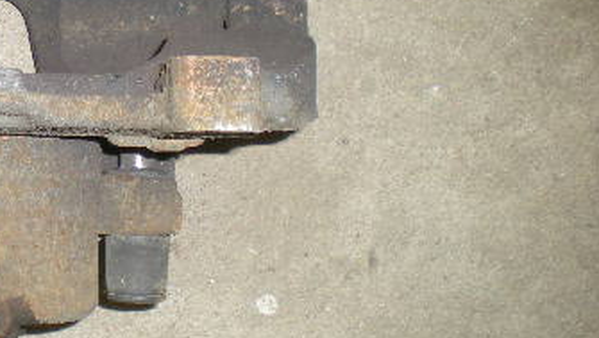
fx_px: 1256
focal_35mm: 79
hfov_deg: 25.8
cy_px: 88
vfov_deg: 15.3
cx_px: 32
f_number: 3.1
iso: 125
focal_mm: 6.3
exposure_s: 1/60
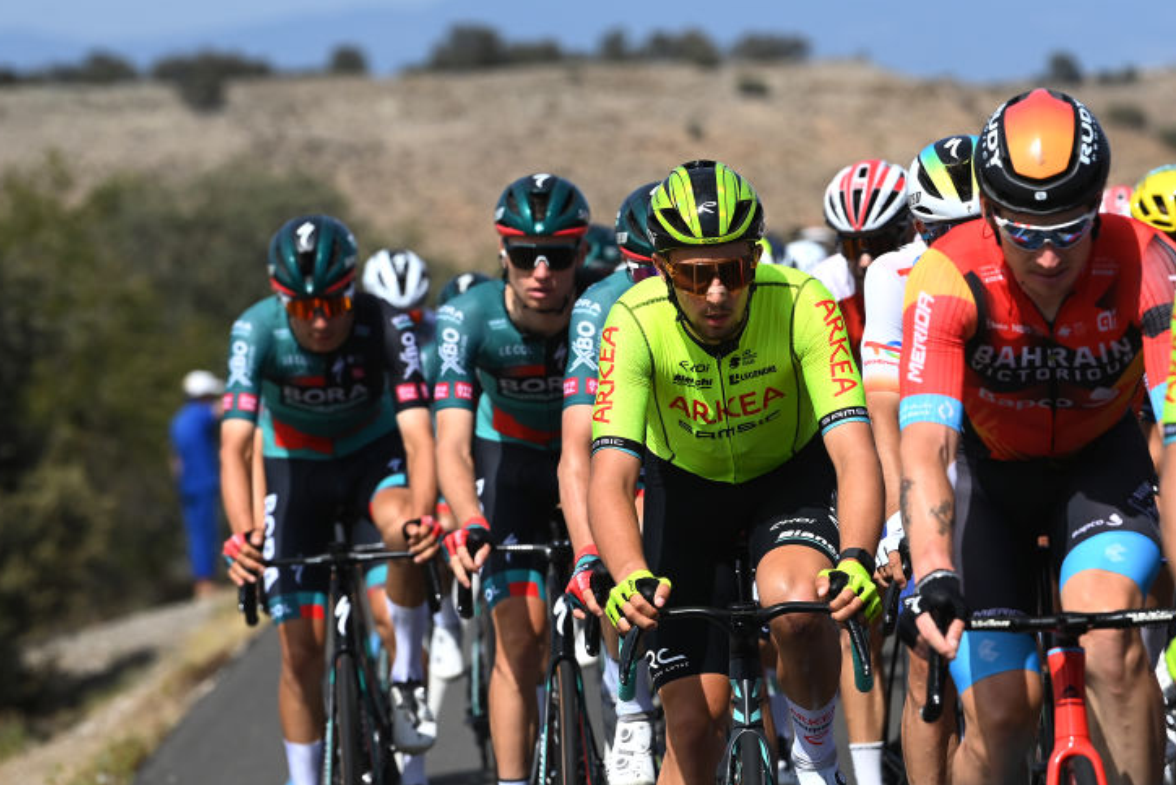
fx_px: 9246
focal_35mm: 283
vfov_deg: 4.9
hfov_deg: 7.3
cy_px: 550
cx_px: 783
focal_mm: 200
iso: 320
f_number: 6.3
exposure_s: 1/2500
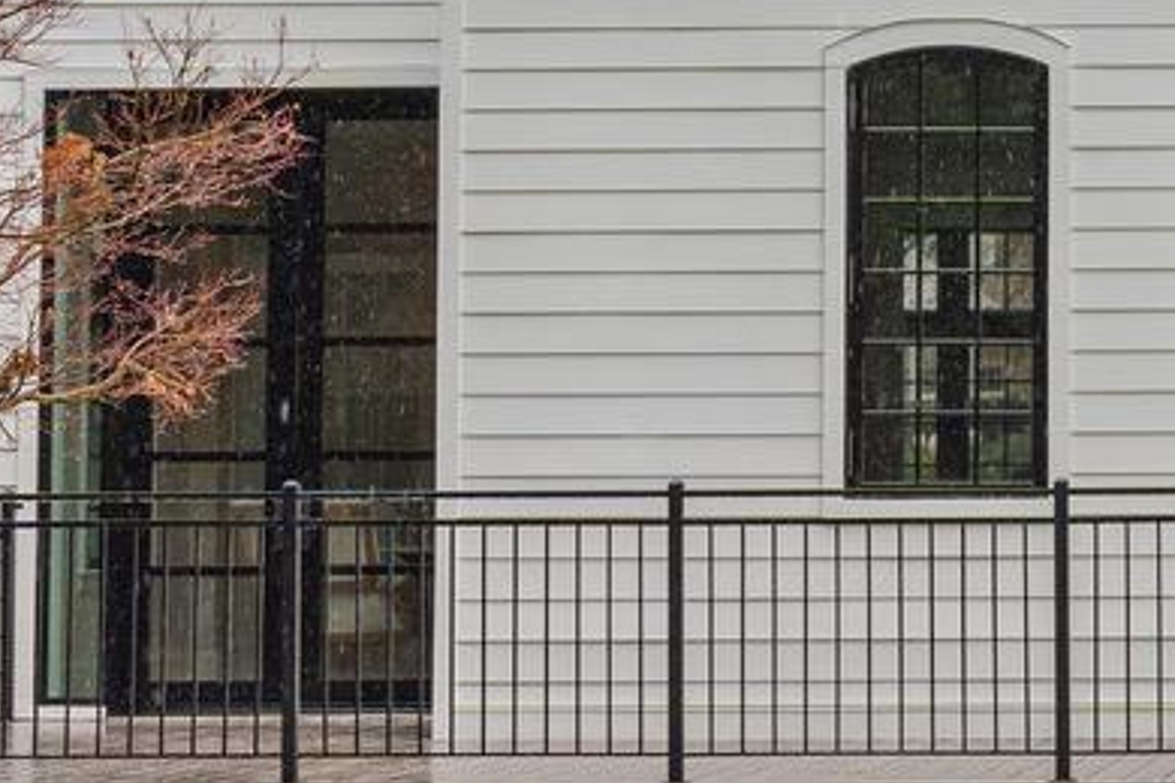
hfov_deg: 15.5
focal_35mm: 126
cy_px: 227
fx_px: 4112
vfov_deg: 10.9
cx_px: 1512
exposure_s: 1/500
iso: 400
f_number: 2.8
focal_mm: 24
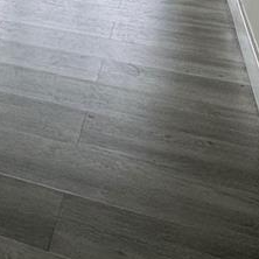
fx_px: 567
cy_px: -111
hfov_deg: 23.4
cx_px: -57
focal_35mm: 67
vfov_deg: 22.1
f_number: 2.2
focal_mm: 2.22
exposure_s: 1/99
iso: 50
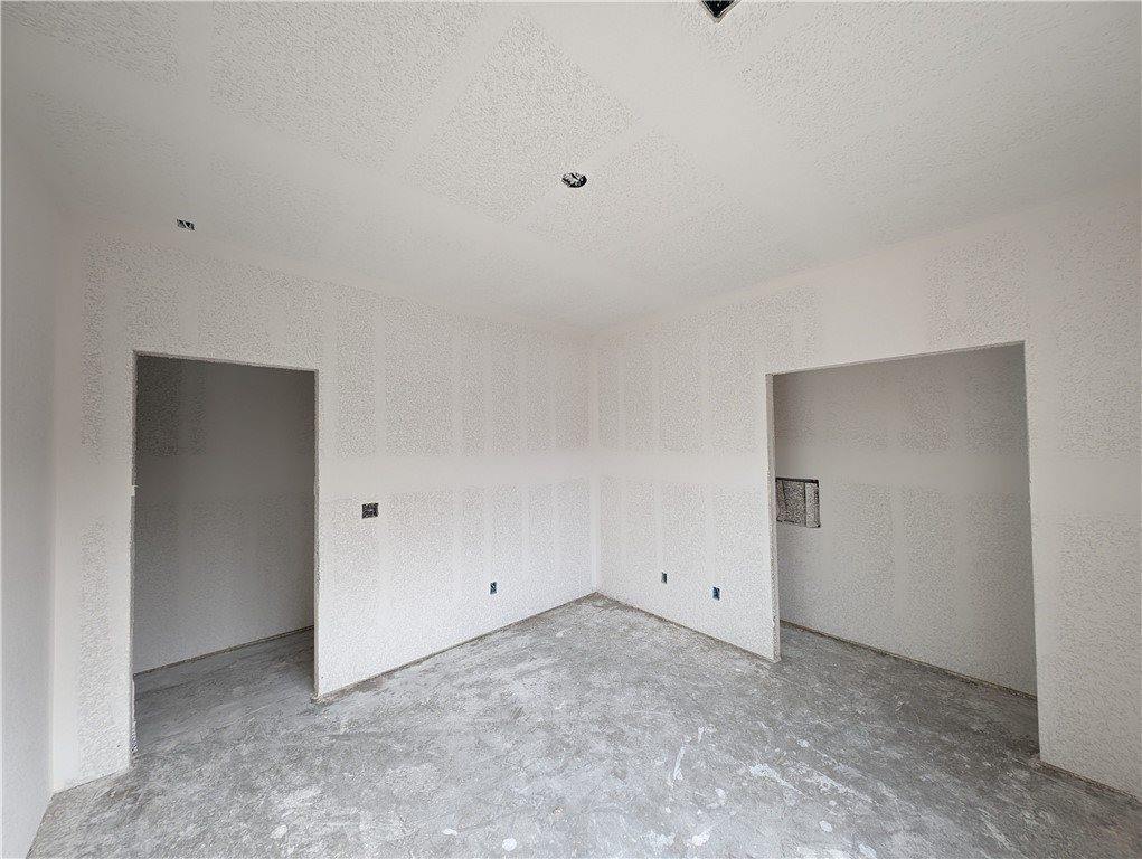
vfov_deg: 94.6
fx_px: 396
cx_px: 571
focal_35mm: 12
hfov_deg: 110.5
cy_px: 430
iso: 56
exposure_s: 1/72.8
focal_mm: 2.23
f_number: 1.95
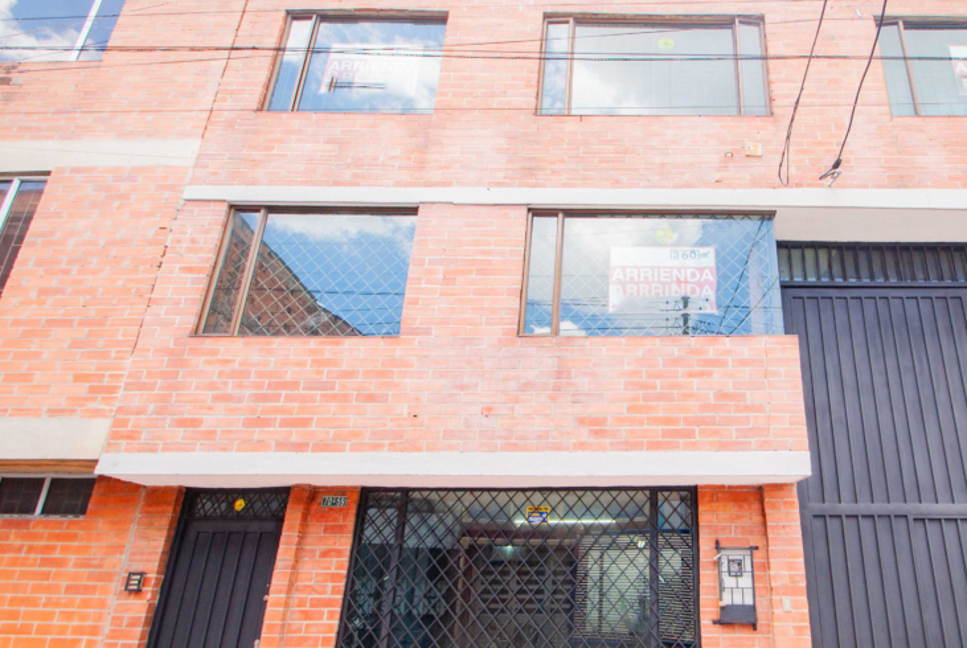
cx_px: 632
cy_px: 378
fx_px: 565
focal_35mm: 21
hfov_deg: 78.9
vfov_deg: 59.3
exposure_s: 1/80
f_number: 9
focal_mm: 10
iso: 100
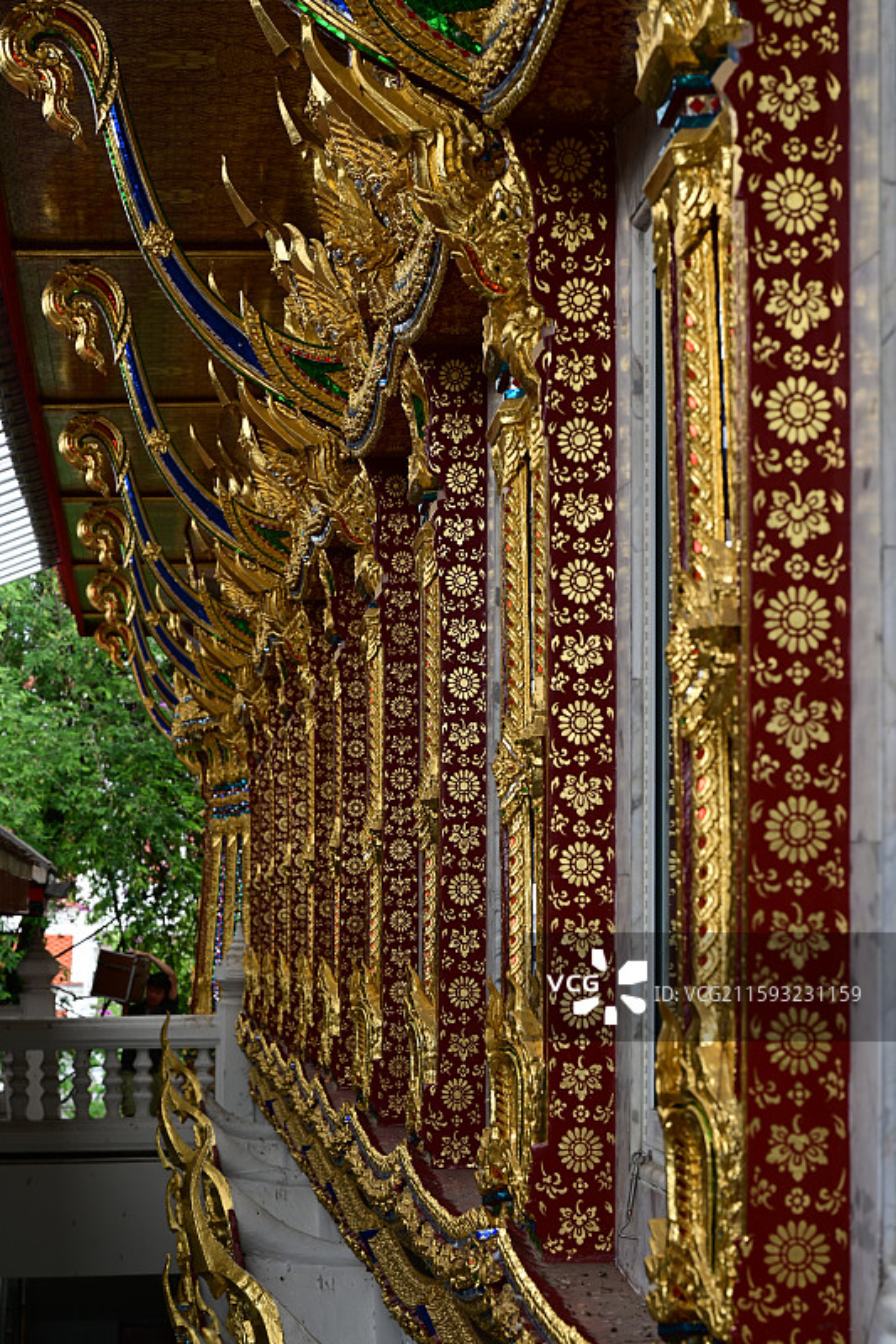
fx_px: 3212
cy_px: 672
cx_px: 448
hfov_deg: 15.9
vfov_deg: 23.6
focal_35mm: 86
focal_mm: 86
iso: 100
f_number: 8
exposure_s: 1/30
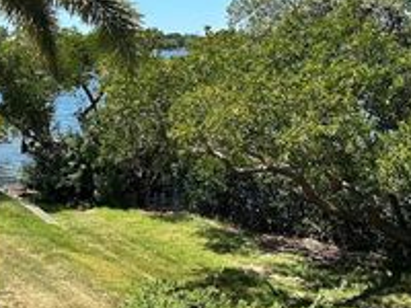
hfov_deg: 32.2
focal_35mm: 60
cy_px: 83
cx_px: 226
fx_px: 712
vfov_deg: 24.2
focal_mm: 6.86
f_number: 1.78
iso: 80
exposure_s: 1/3356
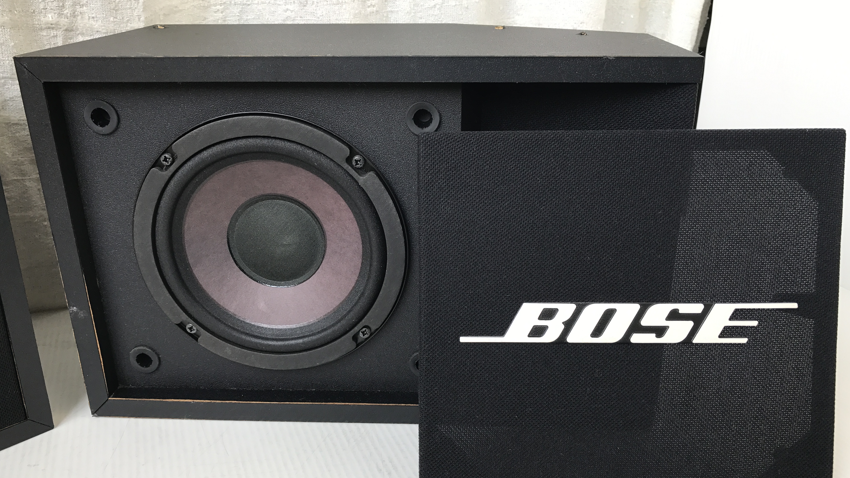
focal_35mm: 31
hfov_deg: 62.6
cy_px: 266
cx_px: 427
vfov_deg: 37.7
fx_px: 699
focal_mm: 3.99
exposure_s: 1/60
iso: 20
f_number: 1.8
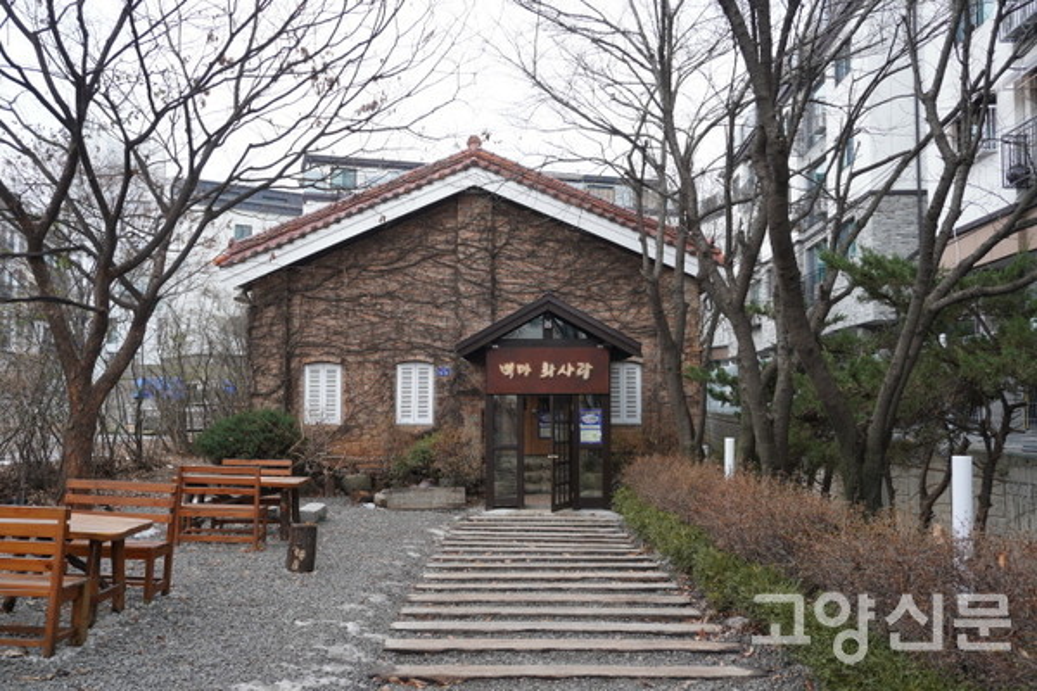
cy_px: 346
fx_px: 907
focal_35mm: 32
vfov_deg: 41.7
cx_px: 518
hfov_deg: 59.5
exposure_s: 1/60
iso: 100
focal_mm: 21
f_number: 4
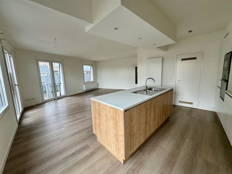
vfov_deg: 85.7
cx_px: 116
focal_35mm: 14
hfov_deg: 102.1
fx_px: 94
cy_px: 87
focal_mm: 2.22
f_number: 2.2
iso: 50
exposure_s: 1/99
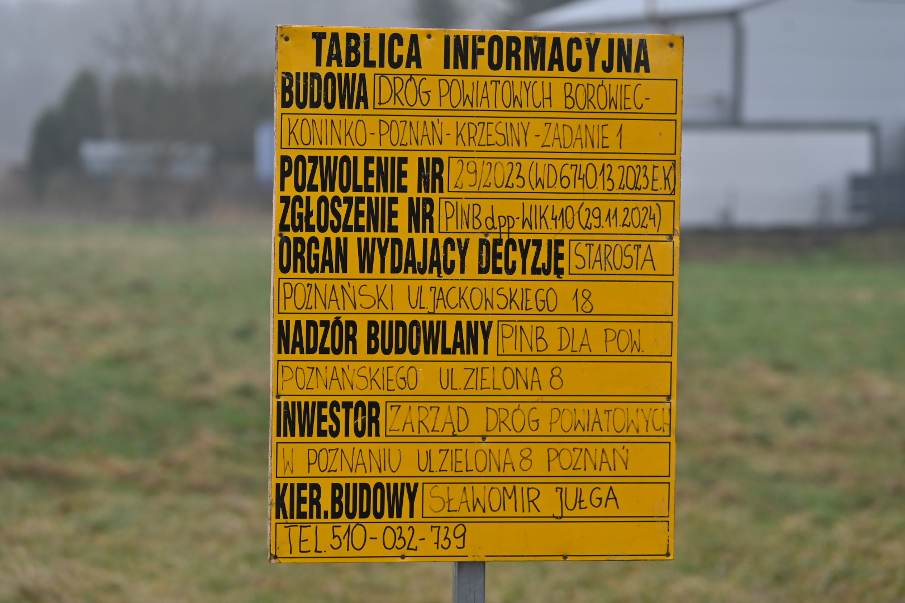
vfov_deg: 9.8
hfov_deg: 14.7
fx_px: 3519
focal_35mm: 140
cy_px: 302
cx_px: 452
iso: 125
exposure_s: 1/160
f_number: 5
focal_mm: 140
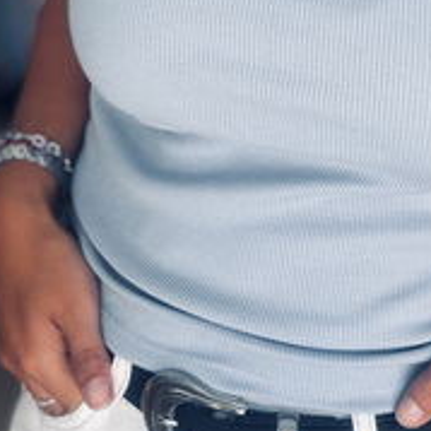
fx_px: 1113
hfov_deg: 21.7
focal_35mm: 79
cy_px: 49
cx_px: 332
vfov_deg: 21.5
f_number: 1.9
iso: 40
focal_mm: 2.71
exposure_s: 1/121
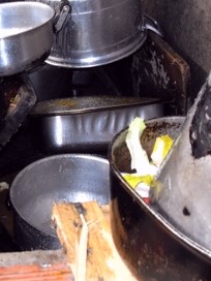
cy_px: 119
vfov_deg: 29.8
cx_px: 49
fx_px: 528
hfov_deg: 22.3
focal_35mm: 65
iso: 100
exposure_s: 1/45
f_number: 2.8
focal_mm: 6.3
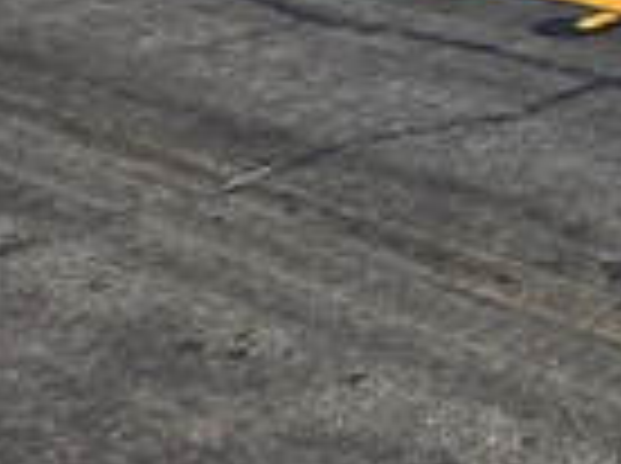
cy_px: -572
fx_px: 1916
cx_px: 1350
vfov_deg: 11.8
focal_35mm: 107
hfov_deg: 14.3
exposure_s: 1/3687
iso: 25
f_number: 1.8
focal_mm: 5.4
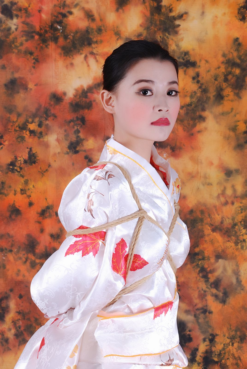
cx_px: 124
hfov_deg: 15.8
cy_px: 184
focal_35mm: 87
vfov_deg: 23.4
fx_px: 893
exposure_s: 1/8
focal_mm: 58
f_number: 11
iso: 100
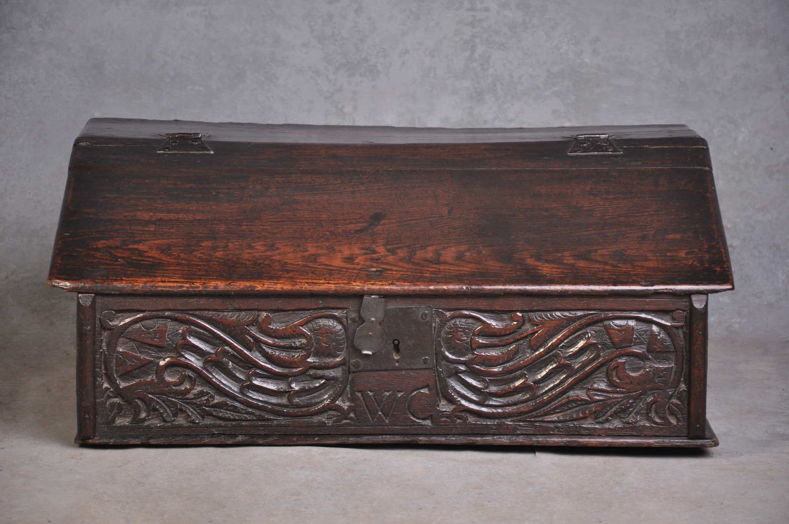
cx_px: 394
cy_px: 262
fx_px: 3217
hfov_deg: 14.0
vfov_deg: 9.3
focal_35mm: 147
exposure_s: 1/100
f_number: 5.6
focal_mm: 98
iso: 800
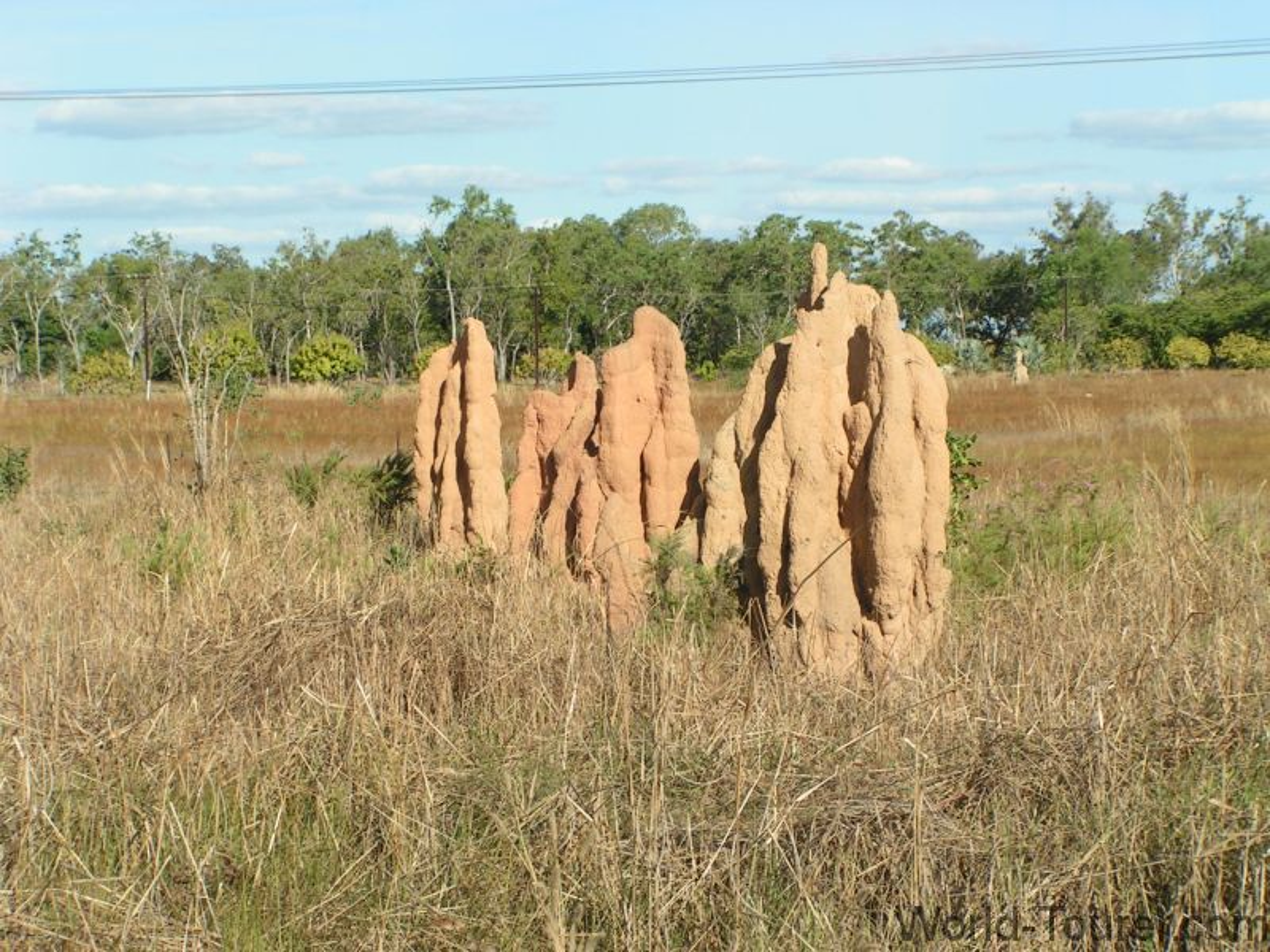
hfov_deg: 18.9
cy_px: 476
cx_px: 635
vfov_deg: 14.2
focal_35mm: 104
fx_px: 3816
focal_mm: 15.9
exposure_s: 1/400
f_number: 6.3
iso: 50
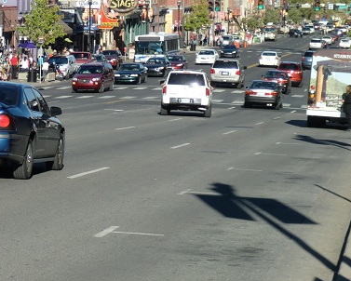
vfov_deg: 9.2
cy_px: 41
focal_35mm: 168
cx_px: 23
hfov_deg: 11.4
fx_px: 1746
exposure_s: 1/400
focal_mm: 15.7
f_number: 5.1
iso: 64
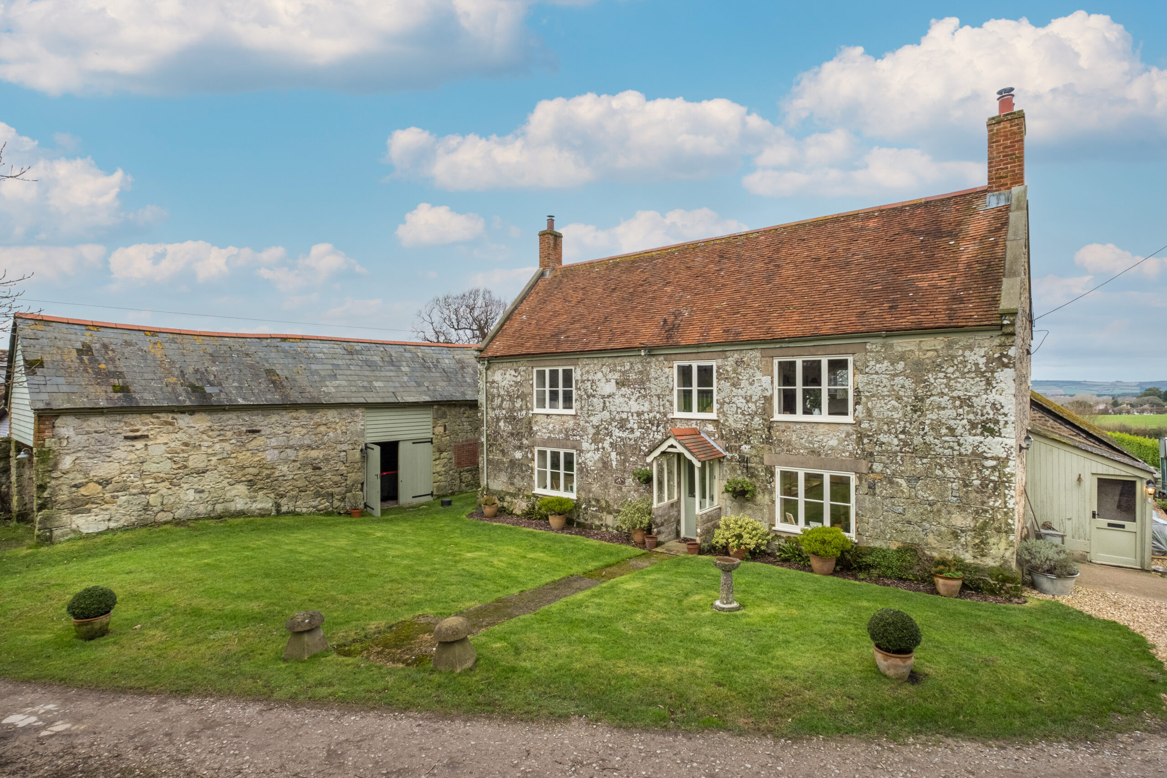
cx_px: 584
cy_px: 389
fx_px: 519
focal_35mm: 16
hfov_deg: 96.7
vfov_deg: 73.8
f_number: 9
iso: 400
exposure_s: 1/170
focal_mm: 10.5
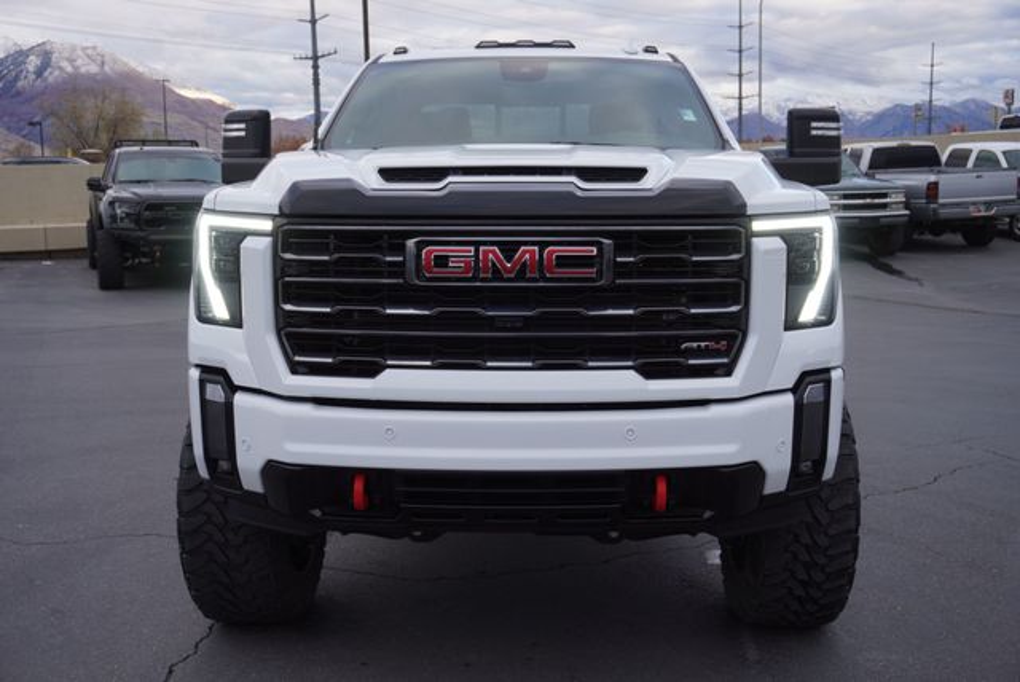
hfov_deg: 49.5
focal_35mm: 39
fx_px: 1106
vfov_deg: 34.3
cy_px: 341
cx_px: 510
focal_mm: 26
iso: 100
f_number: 5
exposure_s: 1/80
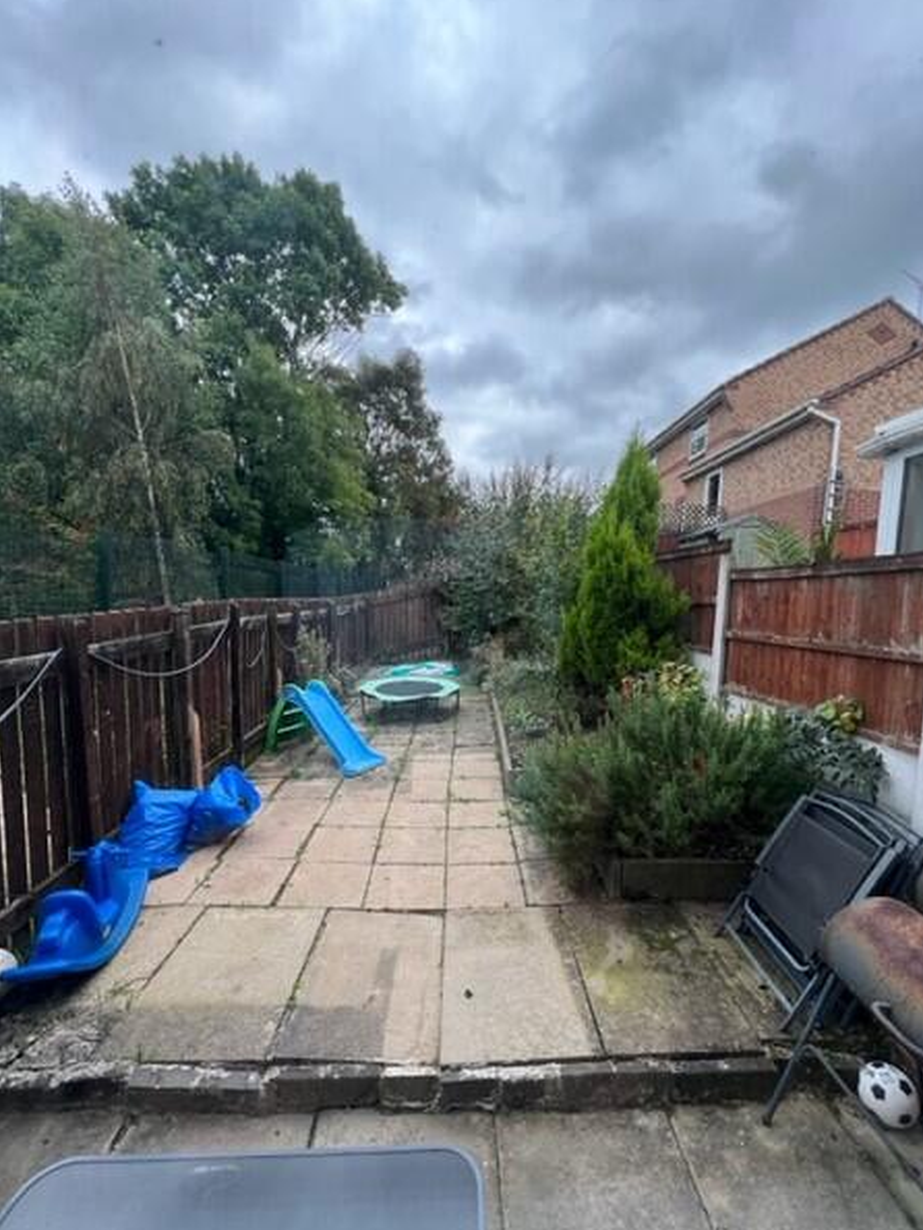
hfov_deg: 85.6
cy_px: 648
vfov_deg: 101.9
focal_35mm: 14
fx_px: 497
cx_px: 493
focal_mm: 1.57
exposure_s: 1/122
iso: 40
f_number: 1.8
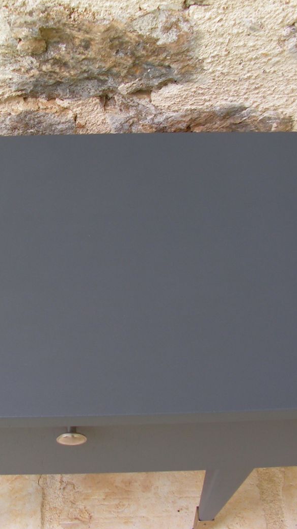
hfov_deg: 22.4
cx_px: 63
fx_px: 742
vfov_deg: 39.2
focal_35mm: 53
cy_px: 264
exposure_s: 1/80
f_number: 3.2
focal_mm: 6
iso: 64
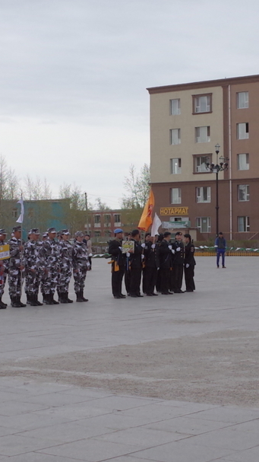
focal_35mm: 83
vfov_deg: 25.6
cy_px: 244
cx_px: 147
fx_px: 1014
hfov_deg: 14.5
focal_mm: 18.3
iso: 320
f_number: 4
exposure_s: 1/1250
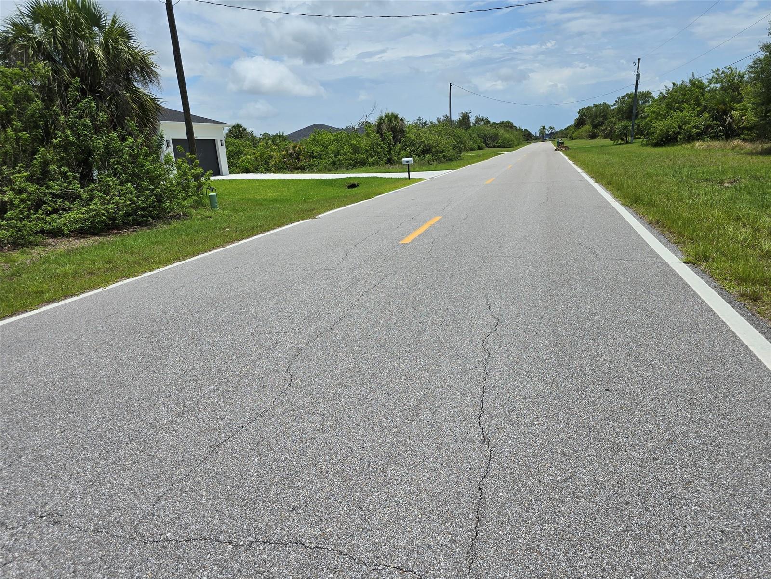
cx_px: 386
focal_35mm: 23
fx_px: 512
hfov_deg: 73.9
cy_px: 290
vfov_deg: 58.9
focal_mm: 6.3
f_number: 1.7
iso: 12
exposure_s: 1/1497
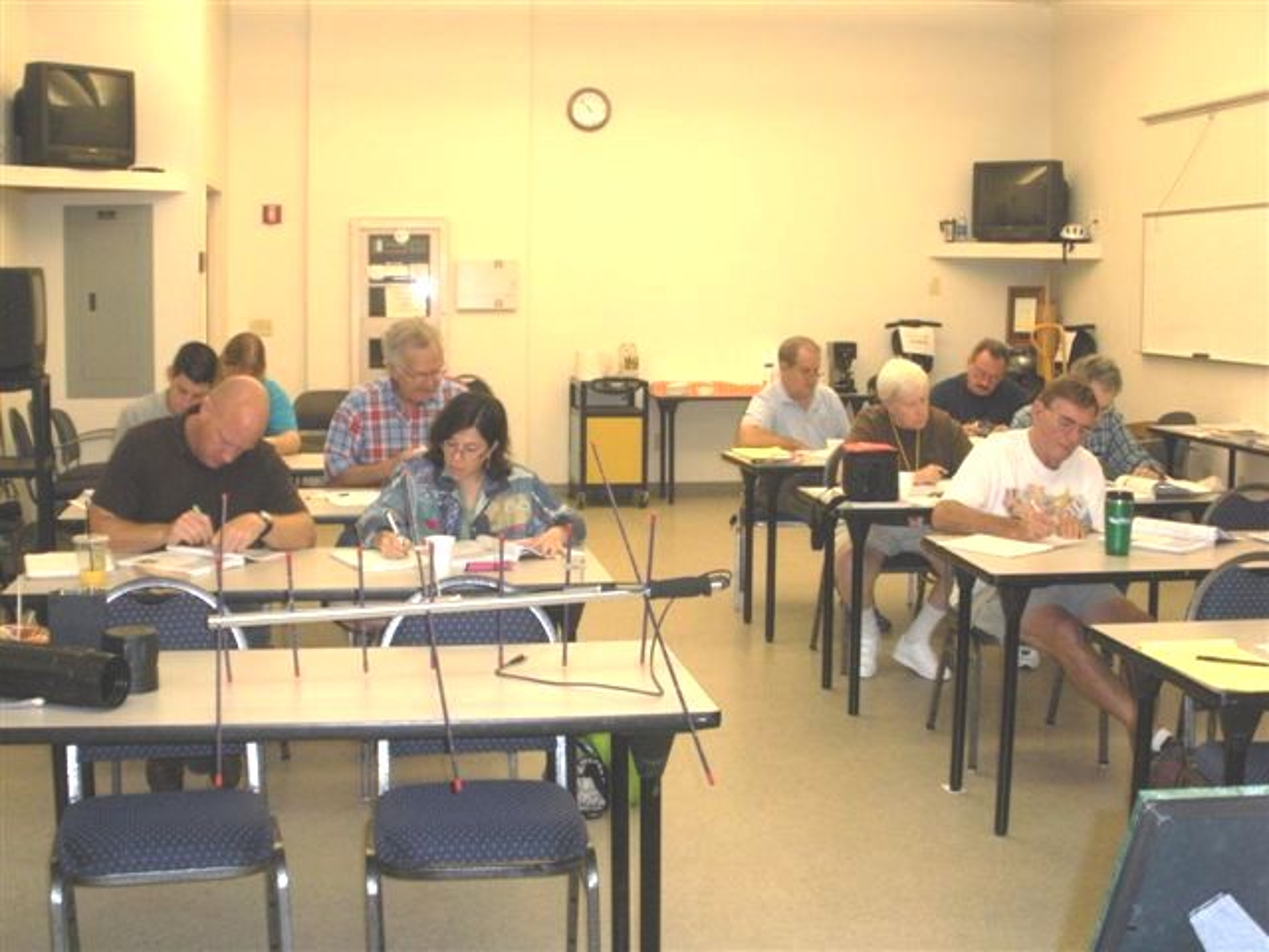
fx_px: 1613
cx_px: 634
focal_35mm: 44
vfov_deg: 32.9
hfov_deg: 42.9
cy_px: 476
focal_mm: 7.7
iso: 439
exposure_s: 1/30
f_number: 4
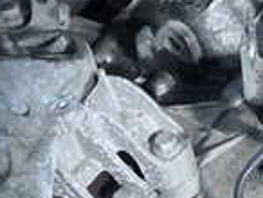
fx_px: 936
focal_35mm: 123
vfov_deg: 11.8
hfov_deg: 16.0
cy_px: 241
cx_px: 177
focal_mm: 5.4
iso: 200
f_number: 2.3
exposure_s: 1/40
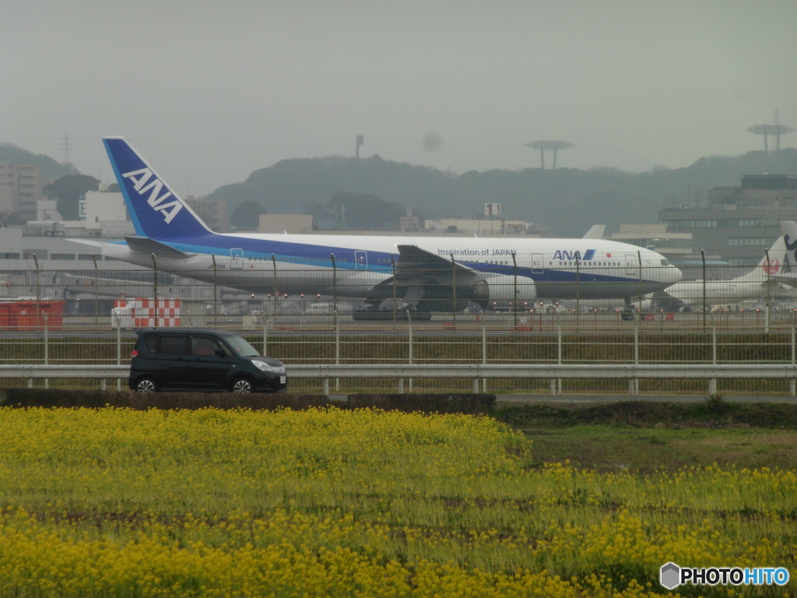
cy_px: 299
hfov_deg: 8.0
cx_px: 398
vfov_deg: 6.0
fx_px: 5733
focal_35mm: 249
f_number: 5.7
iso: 100
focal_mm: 44.4
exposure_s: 1/50
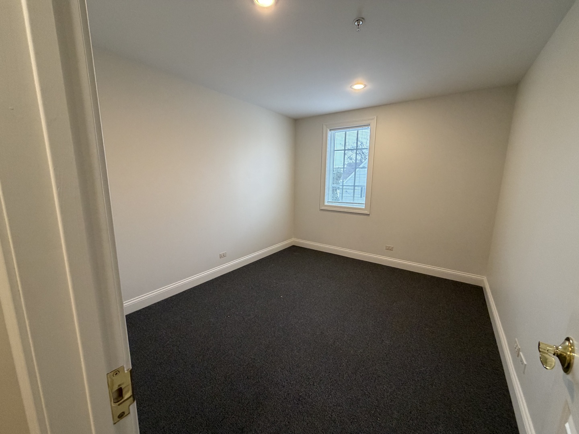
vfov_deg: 85.7
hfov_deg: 102.1
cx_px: 290
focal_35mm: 14
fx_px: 234
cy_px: 217
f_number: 2.2
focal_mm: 2.22
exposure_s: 1/60
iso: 250
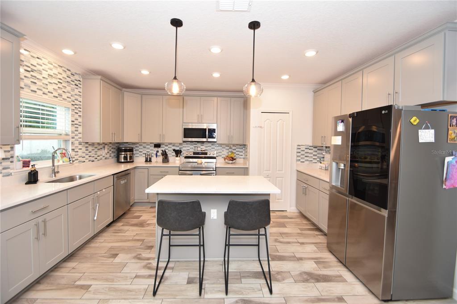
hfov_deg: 100.4
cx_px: 228
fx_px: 190
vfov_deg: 77.3
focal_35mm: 15
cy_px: 152
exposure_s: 1/60
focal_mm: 10
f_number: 4
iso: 220
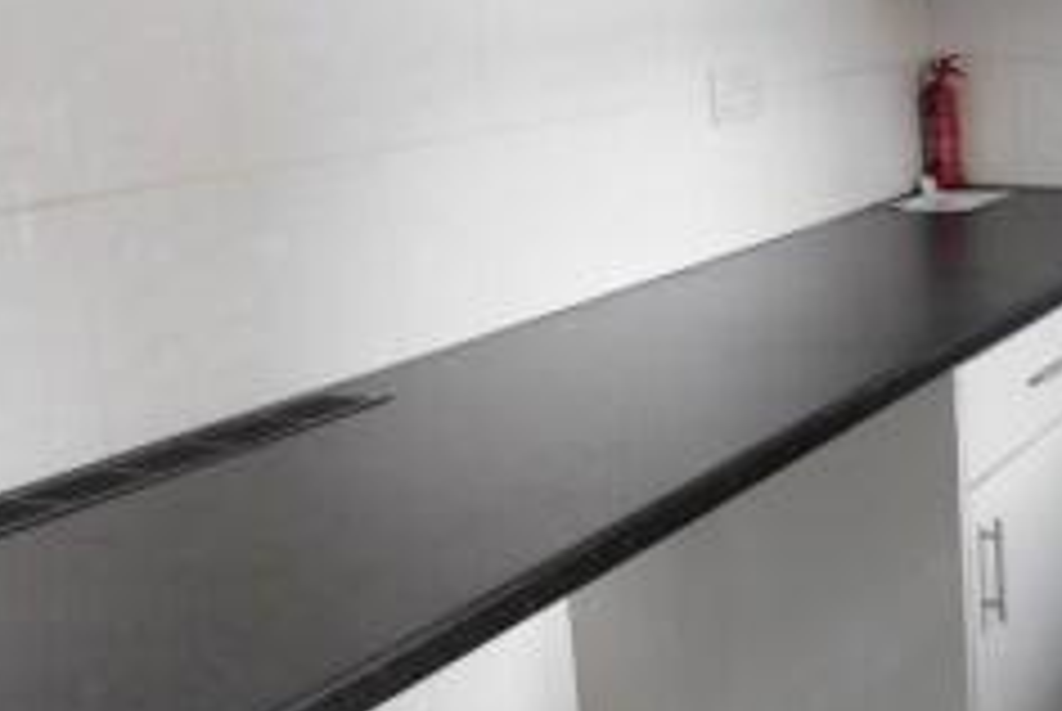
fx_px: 1743
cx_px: 1276
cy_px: 308
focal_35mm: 59
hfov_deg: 29.2
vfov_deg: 23.0
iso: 400
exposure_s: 1/13
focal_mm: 4
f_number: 3
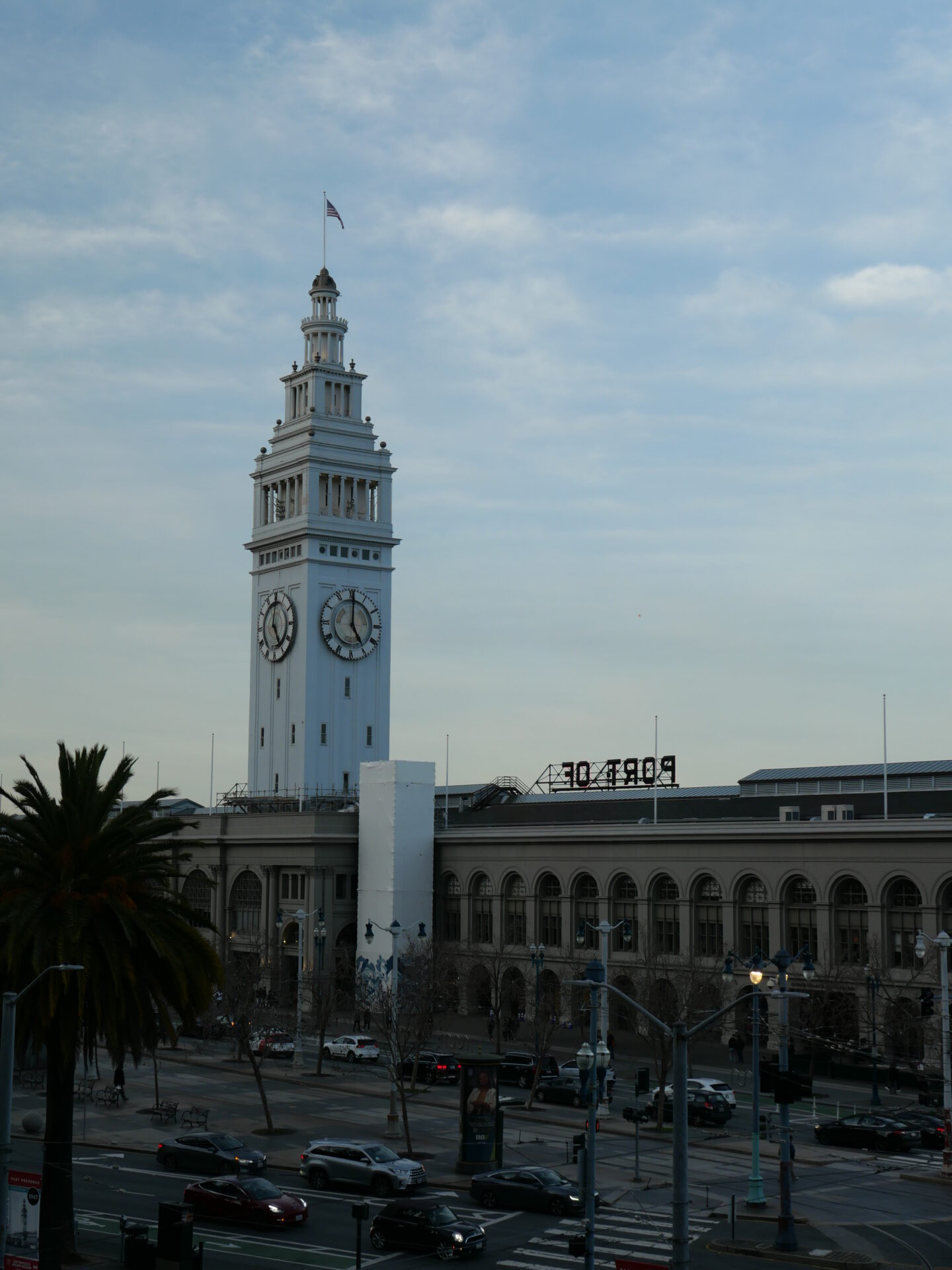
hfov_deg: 29.1
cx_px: 476
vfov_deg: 38.2
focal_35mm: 50
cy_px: 635
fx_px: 1833
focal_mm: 22.7
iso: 200
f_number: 5
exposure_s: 1/125
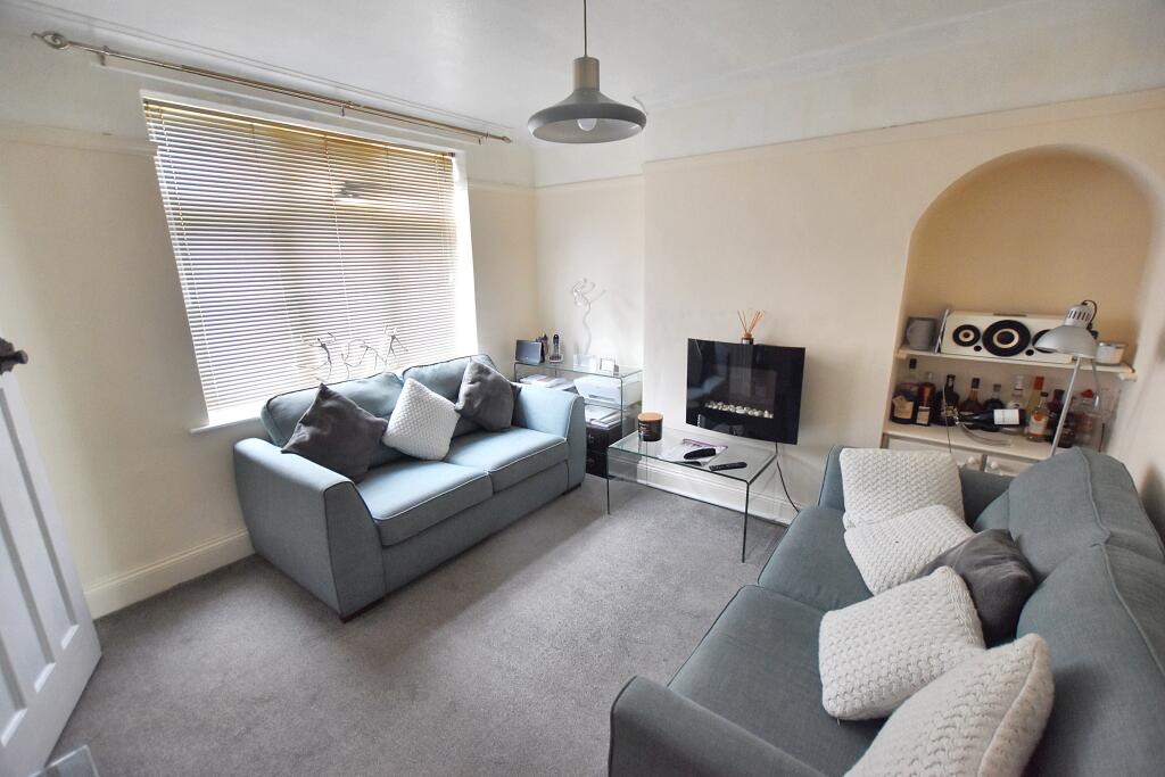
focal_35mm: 15
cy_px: 388
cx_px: 582
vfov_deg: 77.3
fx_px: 485
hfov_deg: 100.4
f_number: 3.5
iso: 1000
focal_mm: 10
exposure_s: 1/125
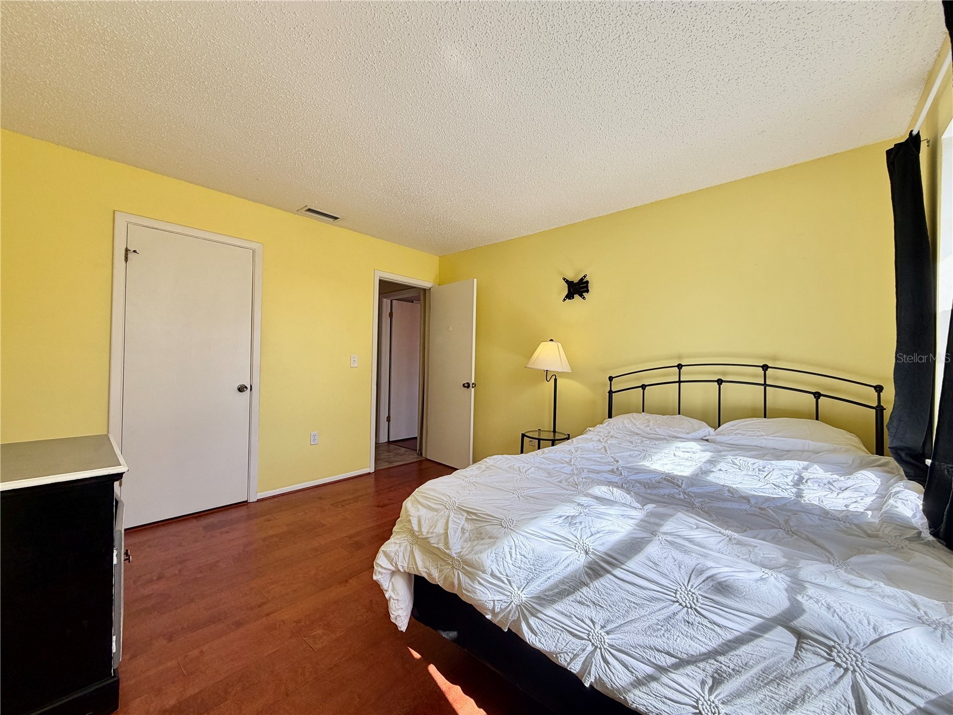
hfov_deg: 102.1
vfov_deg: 85.7
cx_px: 476
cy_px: 358
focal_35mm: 14
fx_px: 385
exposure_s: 1/147
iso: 64
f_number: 2.2
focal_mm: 2.22
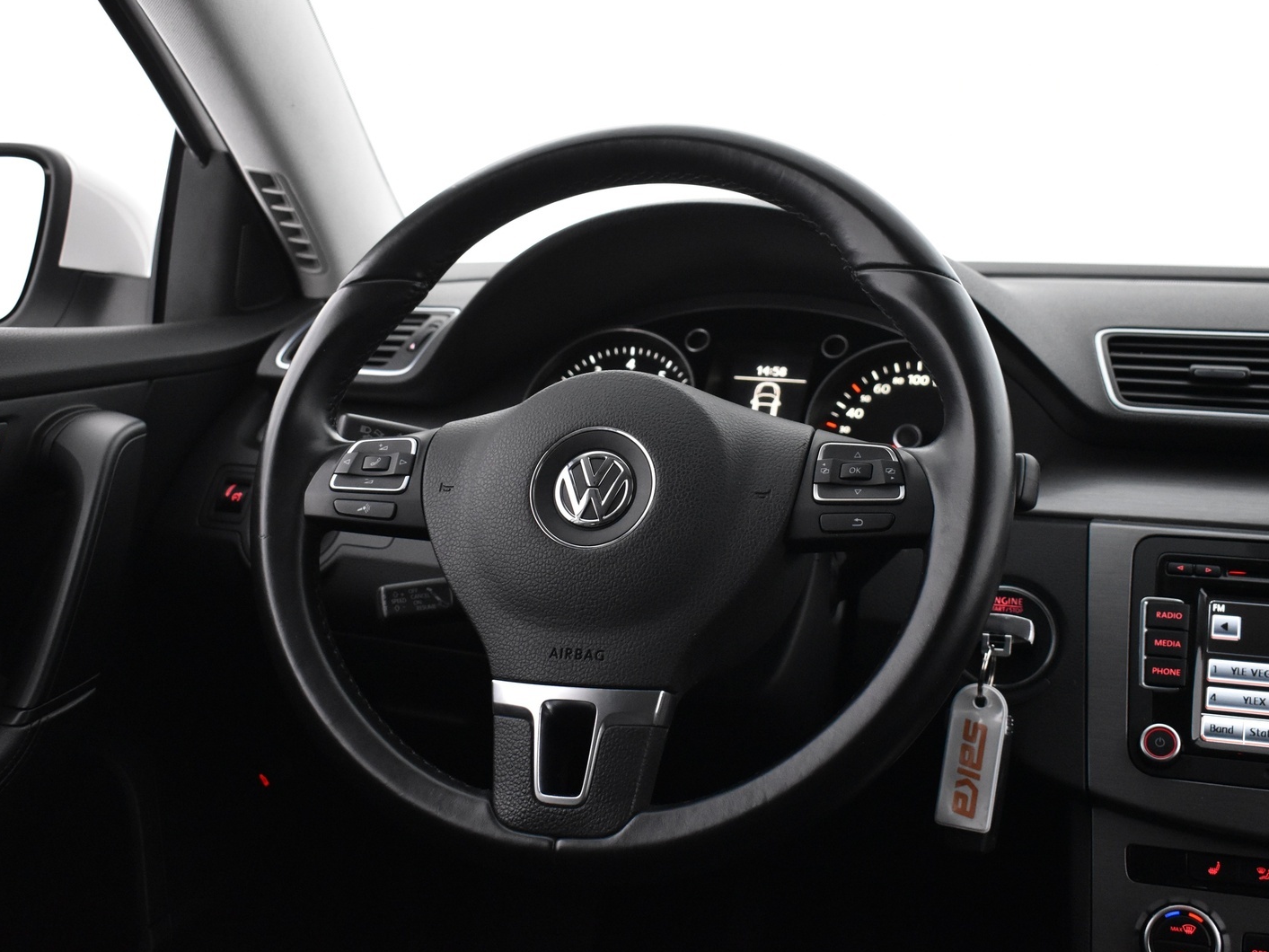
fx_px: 1576
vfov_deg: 33.6
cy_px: 477
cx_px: 609
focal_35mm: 43
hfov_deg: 43.8
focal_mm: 26
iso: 2800
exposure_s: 1/40
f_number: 4
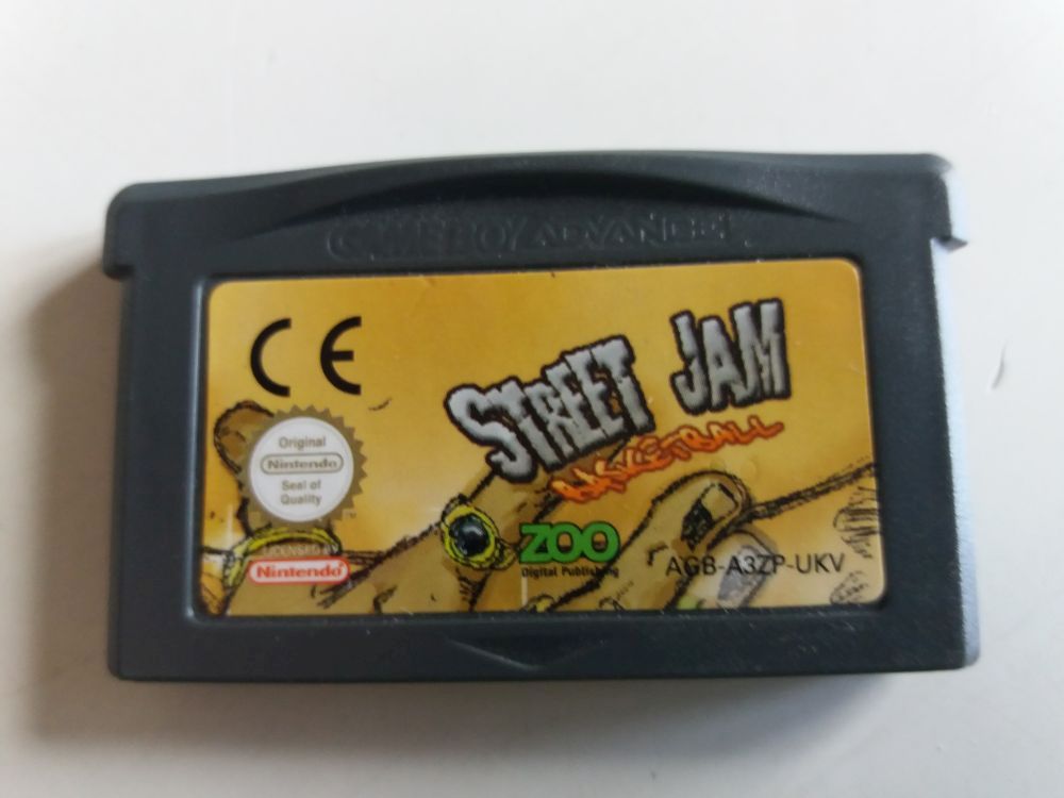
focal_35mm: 28
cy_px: 399
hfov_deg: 63.4
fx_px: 861
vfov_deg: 49.7
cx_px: 532
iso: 160
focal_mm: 3.7
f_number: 1.9
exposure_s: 1/17
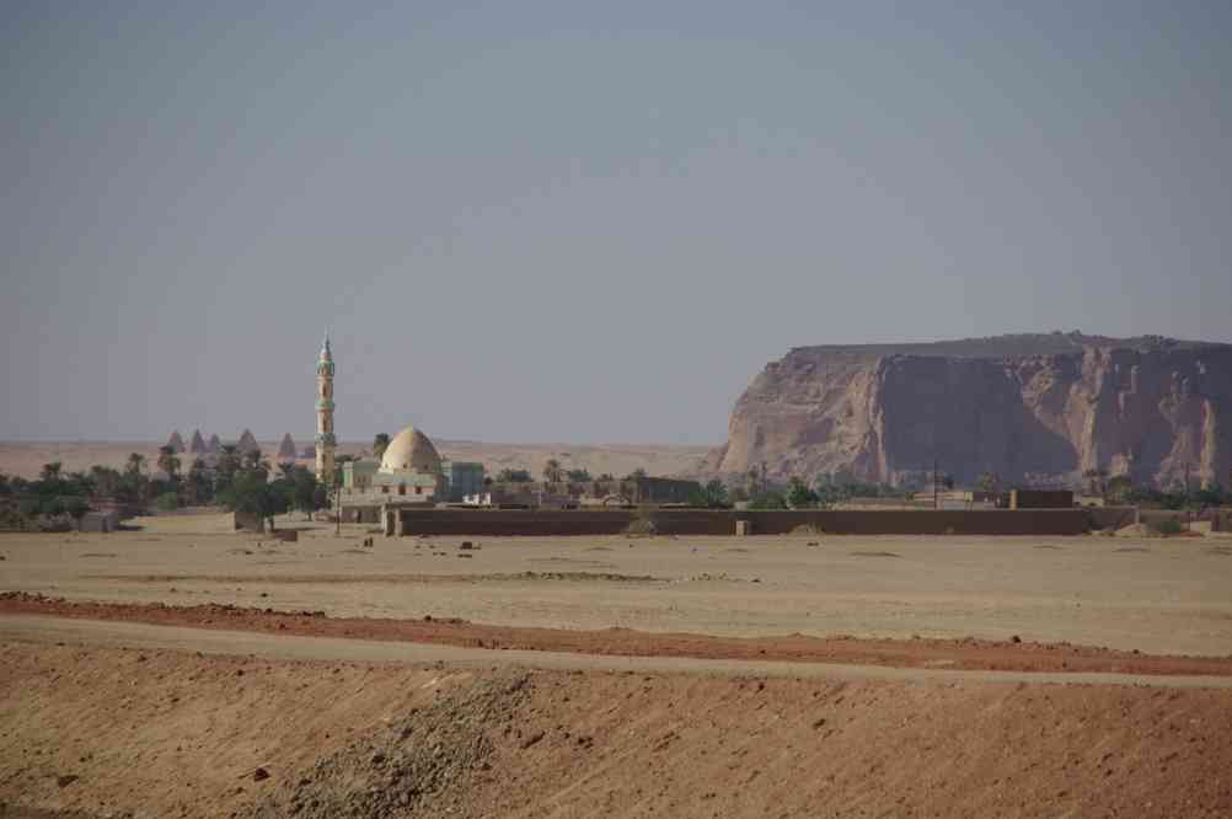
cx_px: 616
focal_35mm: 300
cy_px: 410
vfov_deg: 4.6
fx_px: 10256
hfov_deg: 6.9
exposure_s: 1/4000
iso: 800
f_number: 6.2
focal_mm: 200
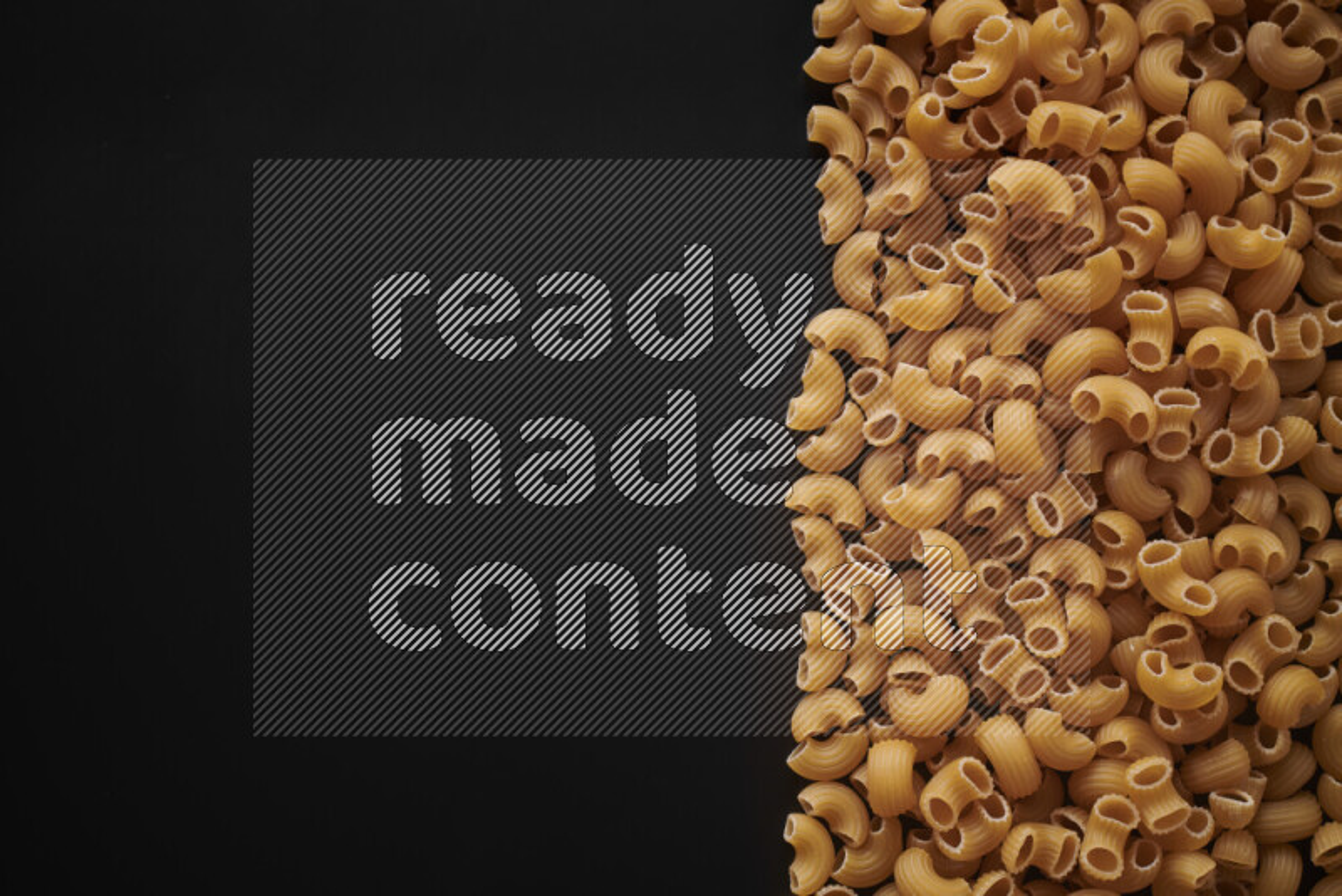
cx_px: 671
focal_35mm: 50
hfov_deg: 39.6
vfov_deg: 27.0
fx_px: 1864
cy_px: 448
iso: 160
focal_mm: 50
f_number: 8
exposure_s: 1/100
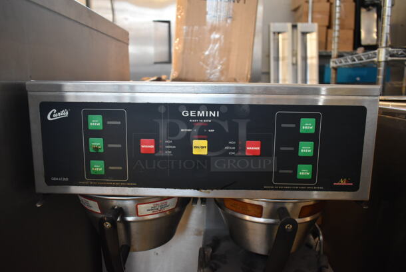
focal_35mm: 27
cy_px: 136
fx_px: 305
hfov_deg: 67.3
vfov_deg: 48.0
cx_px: 203
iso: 1100
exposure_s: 1/30
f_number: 3.5
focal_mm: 18
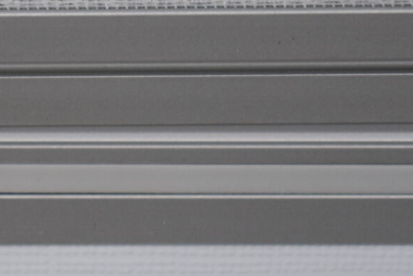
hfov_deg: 7.9
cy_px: 195
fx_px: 2857
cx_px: -426
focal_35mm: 249
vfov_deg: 5.5
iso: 280
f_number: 5.6
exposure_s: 1/125
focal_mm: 38
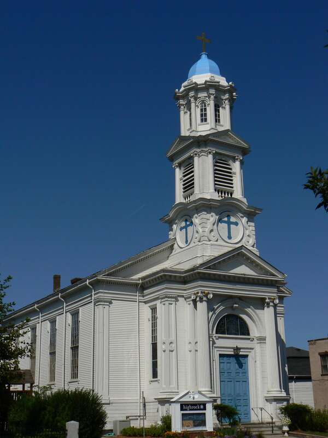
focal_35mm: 49
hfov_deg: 29.7
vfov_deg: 38.9
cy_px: 219
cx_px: 164
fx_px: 619
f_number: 8
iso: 100
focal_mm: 8.2
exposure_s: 1/1000
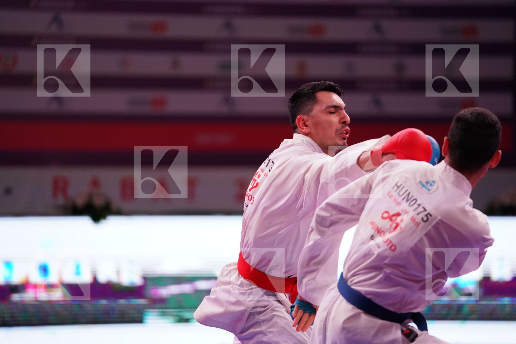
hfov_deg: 11.3
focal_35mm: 182
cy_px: 172
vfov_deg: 7.5
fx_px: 2608
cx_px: 258
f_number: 2.8
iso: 3200
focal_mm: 182
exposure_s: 1/1000
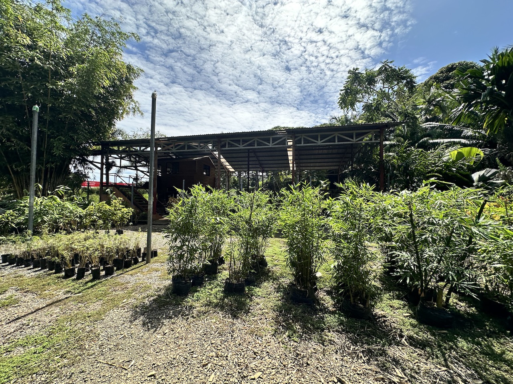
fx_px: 207
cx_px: 256
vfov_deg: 85.7
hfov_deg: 102.1
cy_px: 192
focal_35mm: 14
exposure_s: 1/1261
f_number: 2.2
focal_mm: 2.22
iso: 40
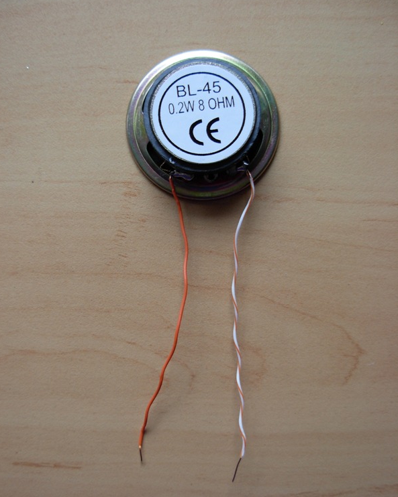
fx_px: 589
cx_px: 199
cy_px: 261
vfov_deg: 45.8
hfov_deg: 37.3
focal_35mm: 40
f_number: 2.9
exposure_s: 1/19.5
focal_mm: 6.3
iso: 79
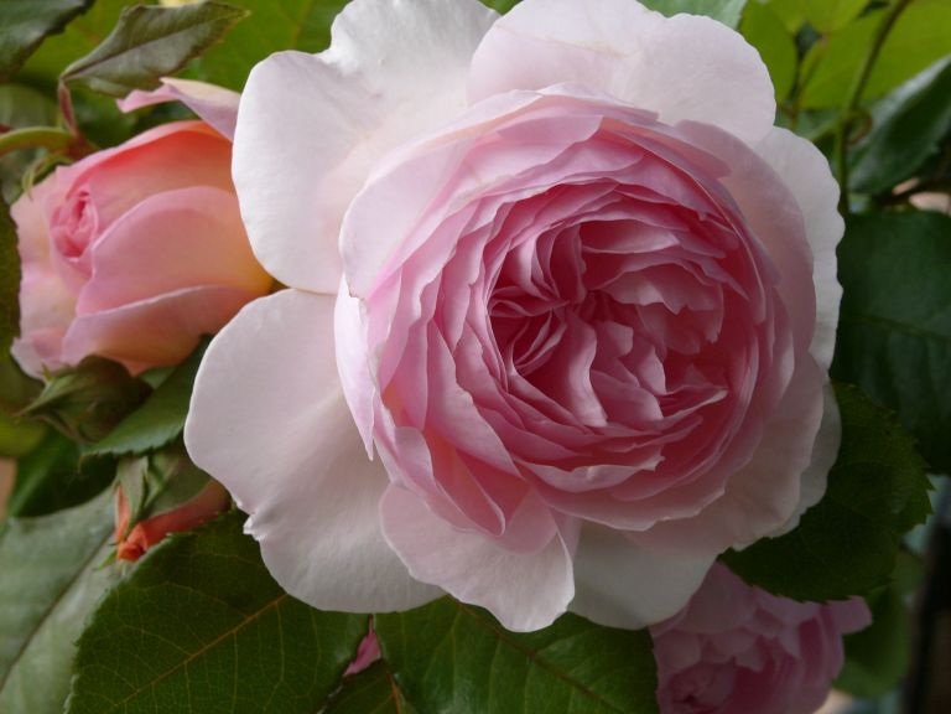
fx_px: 1896
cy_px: 357
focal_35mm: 69
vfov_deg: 21.3
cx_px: 476
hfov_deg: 28.2
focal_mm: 17.3
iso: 100
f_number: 6.3
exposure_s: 1/60
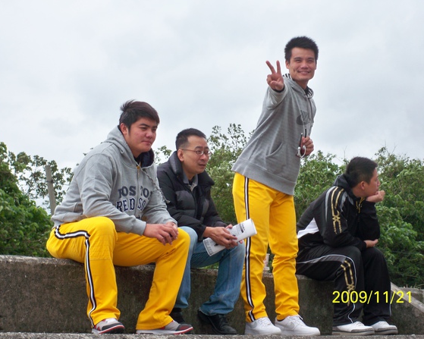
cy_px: 170
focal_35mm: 110
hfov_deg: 17.5
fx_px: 1380
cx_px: 221
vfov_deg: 14.0
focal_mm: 18.8
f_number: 5.7
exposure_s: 1/200
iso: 100
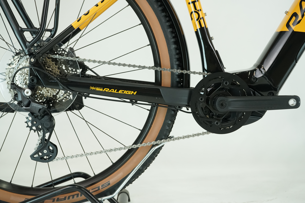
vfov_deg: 23.4
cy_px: 102
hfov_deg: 34.5
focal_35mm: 58
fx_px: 491
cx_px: 152
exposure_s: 1/200
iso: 1600
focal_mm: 58
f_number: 6.3
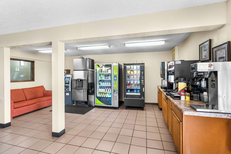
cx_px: 116
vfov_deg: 73.8
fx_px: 103
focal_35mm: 16
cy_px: 77
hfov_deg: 96.7
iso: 100
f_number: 4.5
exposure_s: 1/2.5
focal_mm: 16
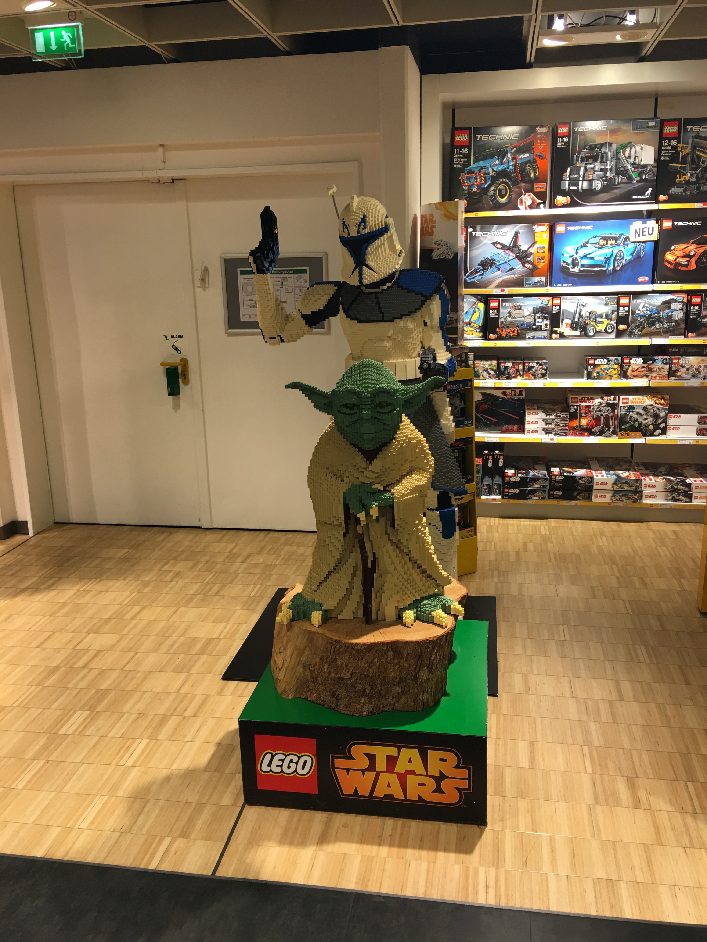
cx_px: 354
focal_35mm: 29
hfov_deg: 48.2
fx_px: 790
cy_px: 471
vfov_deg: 61.7
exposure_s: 1/33
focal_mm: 4.15
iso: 32
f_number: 2.2
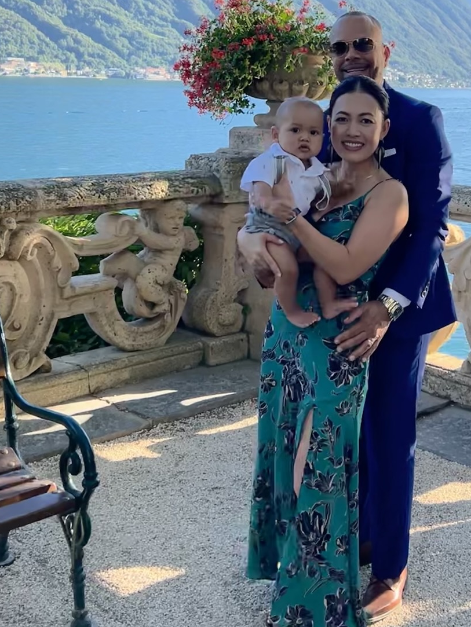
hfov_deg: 29.9
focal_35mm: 48
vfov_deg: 38.9
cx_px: 345
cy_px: 185
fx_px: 870
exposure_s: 1/1124
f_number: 1.5
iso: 50
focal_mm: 5.7
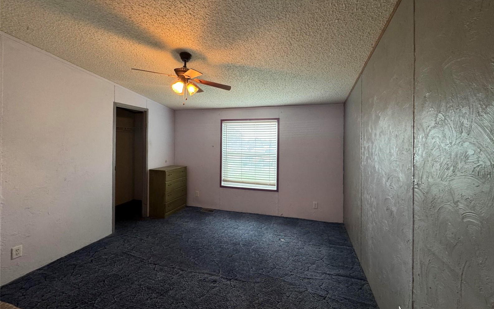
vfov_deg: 74.6
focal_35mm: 15
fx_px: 202
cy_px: 139
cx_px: 249
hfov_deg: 101.5
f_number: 2.2
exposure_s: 1/60
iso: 250
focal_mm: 2.22
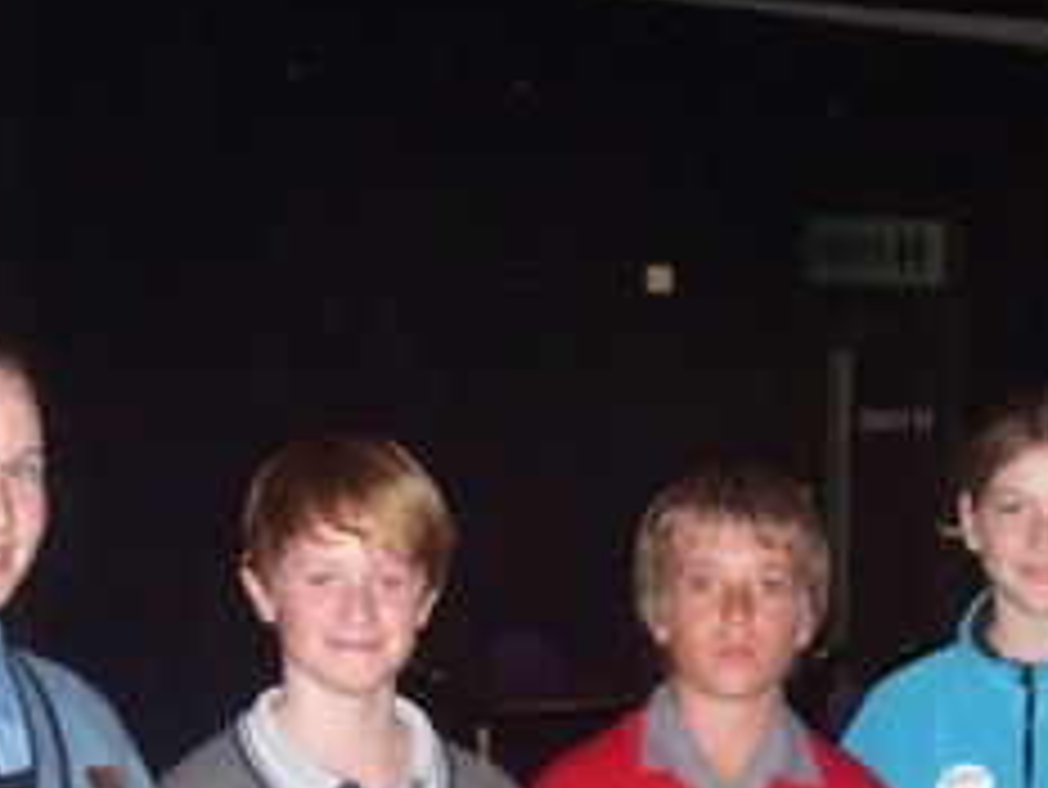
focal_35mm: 99
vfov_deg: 14.5
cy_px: 910
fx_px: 2999
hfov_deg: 19.8
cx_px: 576
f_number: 2.7
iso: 200
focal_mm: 6
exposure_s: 1/60
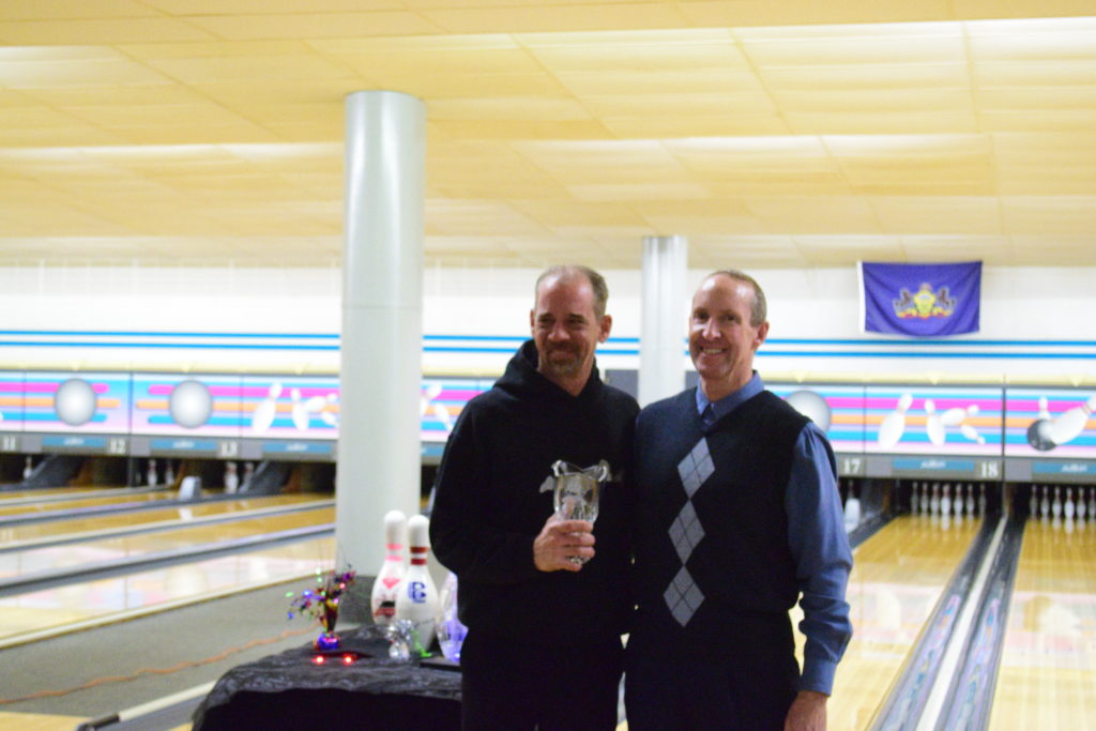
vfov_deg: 22.6
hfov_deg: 33.4
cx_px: 548
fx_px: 1827
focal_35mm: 60
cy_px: 366
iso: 10000
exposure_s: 1/50
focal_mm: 40
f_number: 5.6
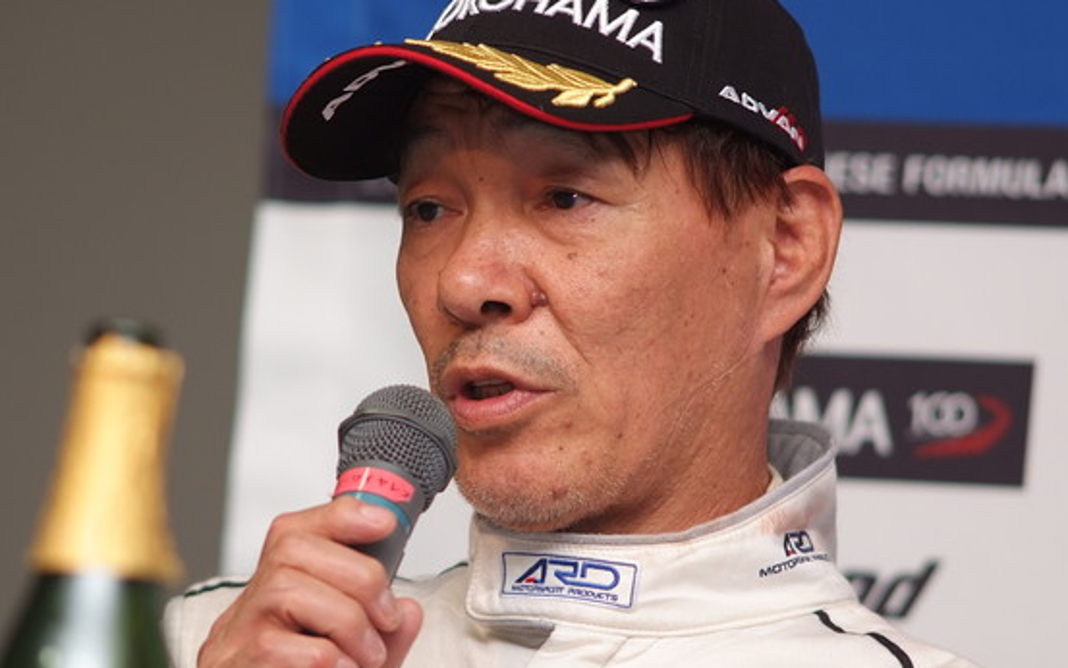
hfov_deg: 5.9
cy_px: 357
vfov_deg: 3.7
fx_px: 10423
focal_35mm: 358
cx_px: 462
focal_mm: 180
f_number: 2.8
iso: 400
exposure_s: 1/250
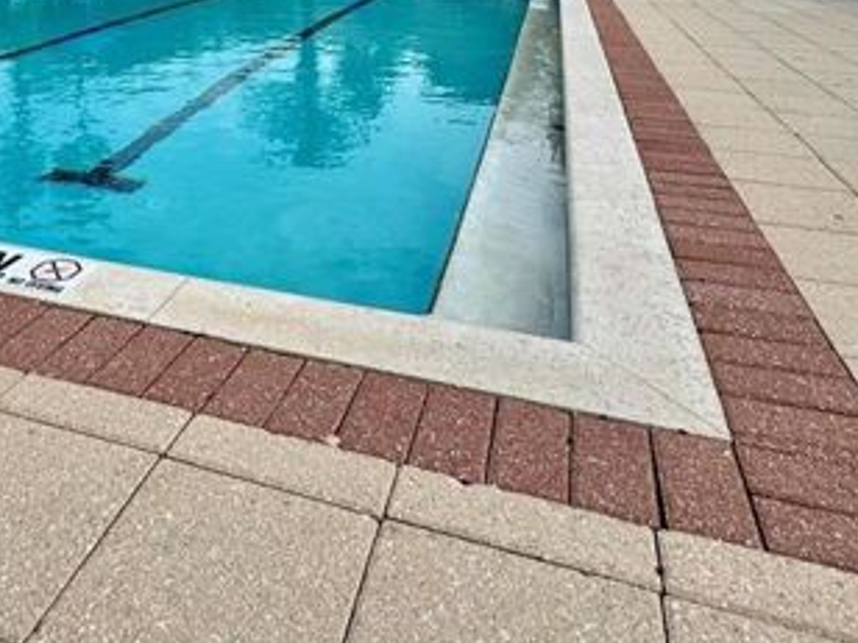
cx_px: 244
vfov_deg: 36.5
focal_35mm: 32
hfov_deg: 54.8
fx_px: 793
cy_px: -84
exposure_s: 1/2083
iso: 50
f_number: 2.2
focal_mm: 2.22
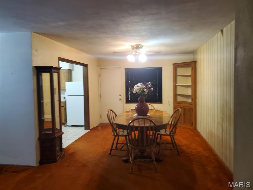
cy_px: 95
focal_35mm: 26
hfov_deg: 67.3
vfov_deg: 53.1
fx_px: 190
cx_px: 126
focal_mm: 4.3
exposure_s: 1/40
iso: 200
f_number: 1.5
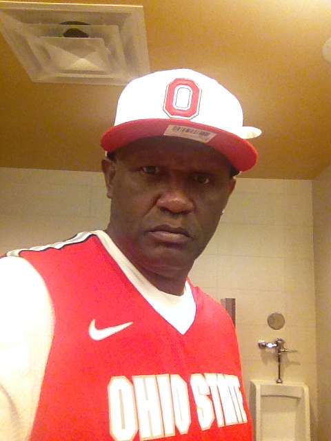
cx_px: 166
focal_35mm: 35
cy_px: 220
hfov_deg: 40.7
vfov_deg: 52.6
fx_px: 446
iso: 200
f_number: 2.4
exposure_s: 1/30
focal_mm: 1.85
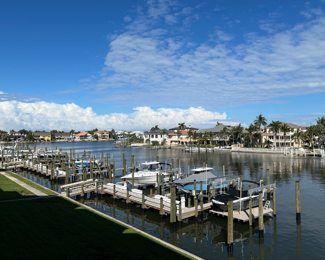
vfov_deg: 51.5
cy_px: 129
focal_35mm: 28
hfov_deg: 62.2
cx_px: 174
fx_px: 269
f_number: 1.5
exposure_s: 1/7463
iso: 50
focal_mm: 5.7
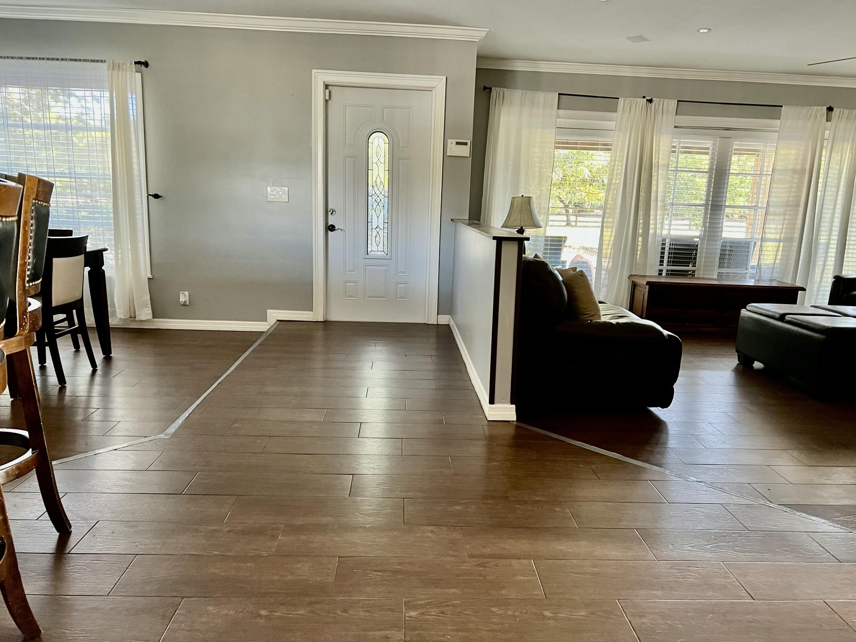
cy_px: 321
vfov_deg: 53.1
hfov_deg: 67.3
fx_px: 643
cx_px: 428
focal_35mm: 26
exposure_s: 1/60
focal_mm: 5.7
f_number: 1.5
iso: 200
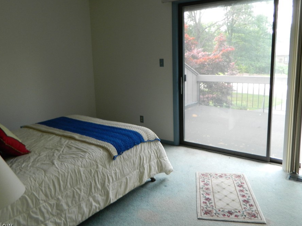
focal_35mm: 29
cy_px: 100
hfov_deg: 61.7
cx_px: 152
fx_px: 253
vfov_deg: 48.1
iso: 110
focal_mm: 4.5
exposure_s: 1/30
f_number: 3.1
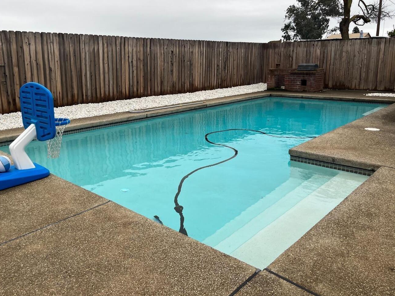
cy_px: 133
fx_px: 331
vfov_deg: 48.2
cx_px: 178
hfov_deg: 61.5
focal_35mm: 29
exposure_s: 1/515
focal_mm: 5.1
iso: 50
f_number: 1.6
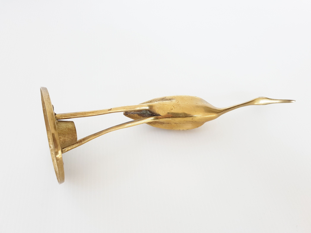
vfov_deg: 53.1
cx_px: 156
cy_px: 116
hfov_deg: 67.3
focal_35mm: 26
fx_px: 234
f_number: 1.7
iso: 50
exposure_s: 1/133
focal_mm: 4.2
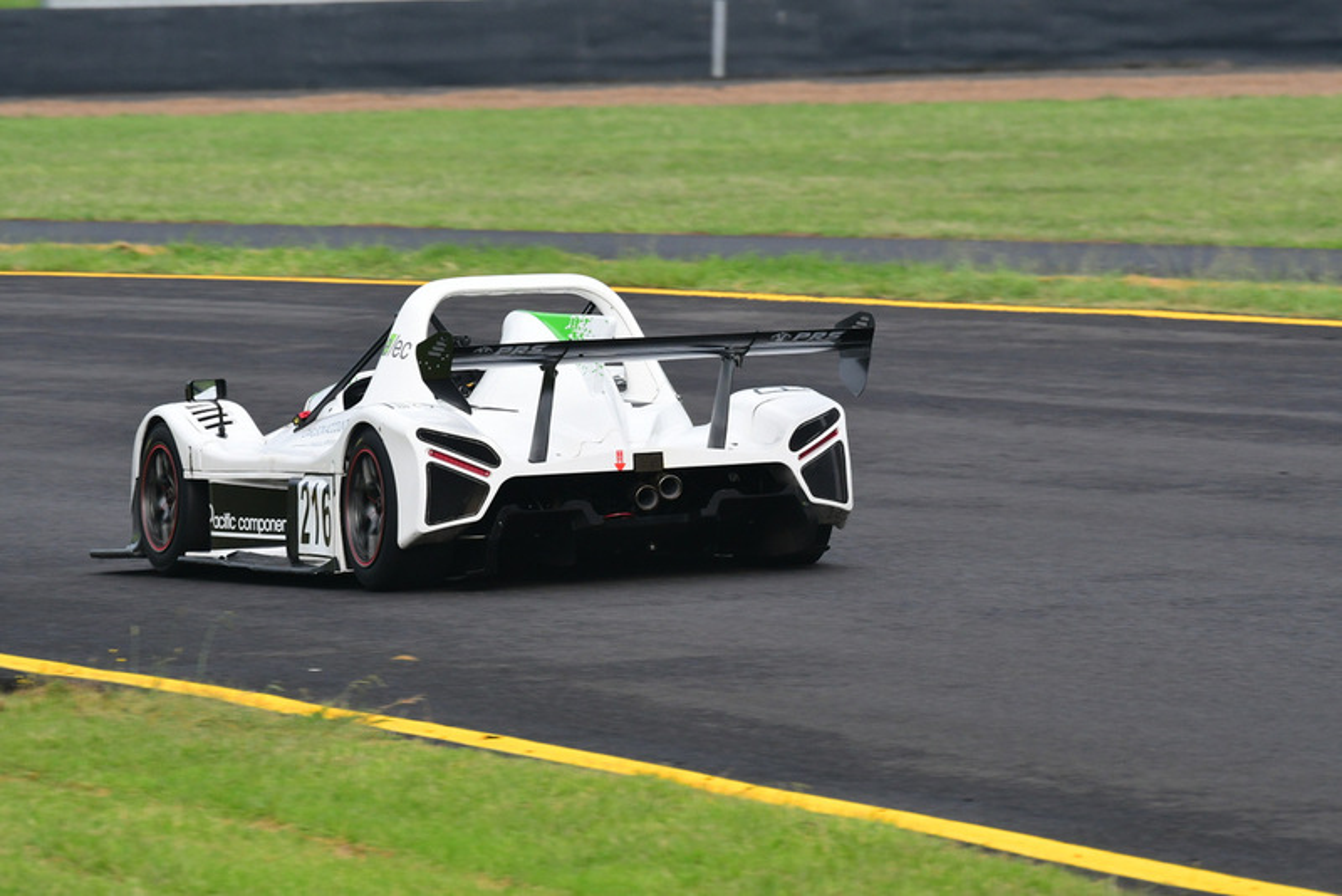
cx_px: 671
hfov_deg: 4.2
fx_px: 18458
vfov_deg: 2.8
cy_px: 448
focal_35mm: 495
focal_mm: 330
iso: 1000
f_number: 10
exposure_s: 1/640
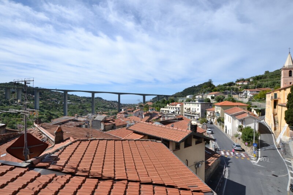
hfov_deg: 92.5
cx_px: 146
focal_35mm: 17
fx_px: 140
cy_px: 98
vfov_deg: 69.6
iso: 100
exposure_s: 1/250
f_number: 8
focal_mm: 11.5
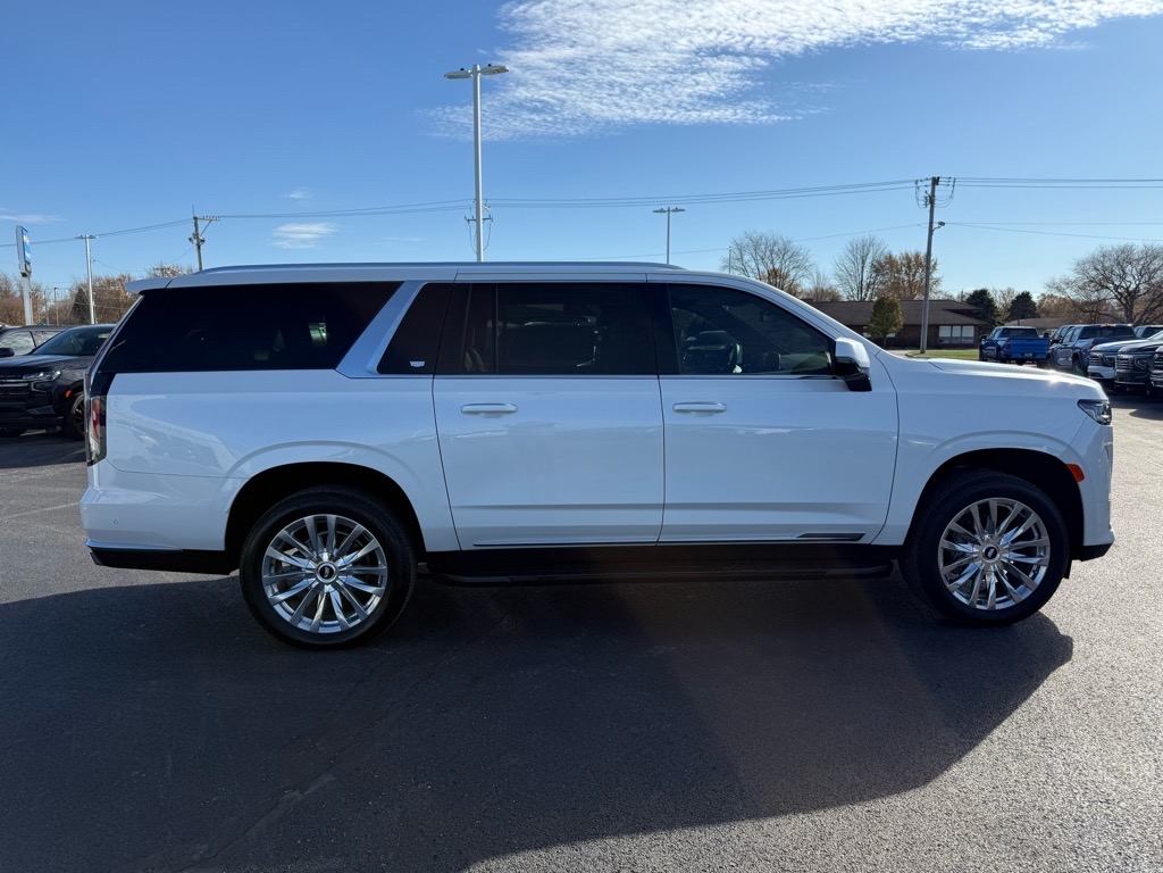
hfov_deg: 71.6
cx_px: 582
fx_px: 806
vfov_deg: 56.8
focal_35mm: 24
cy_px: 436
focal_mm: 6.76
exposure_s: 1/4673
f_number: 1.78
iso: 80
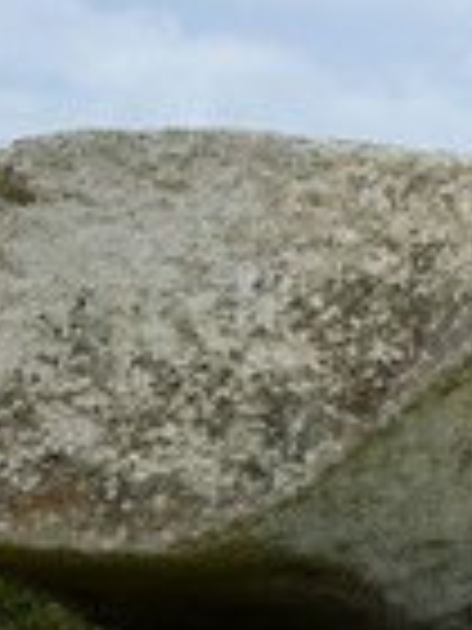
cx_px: 530
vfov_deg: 5.1
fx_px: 7090
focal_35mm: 390
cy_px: 333
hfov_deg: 3.8
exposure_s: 1/400
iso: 200
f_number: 9
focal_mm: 135
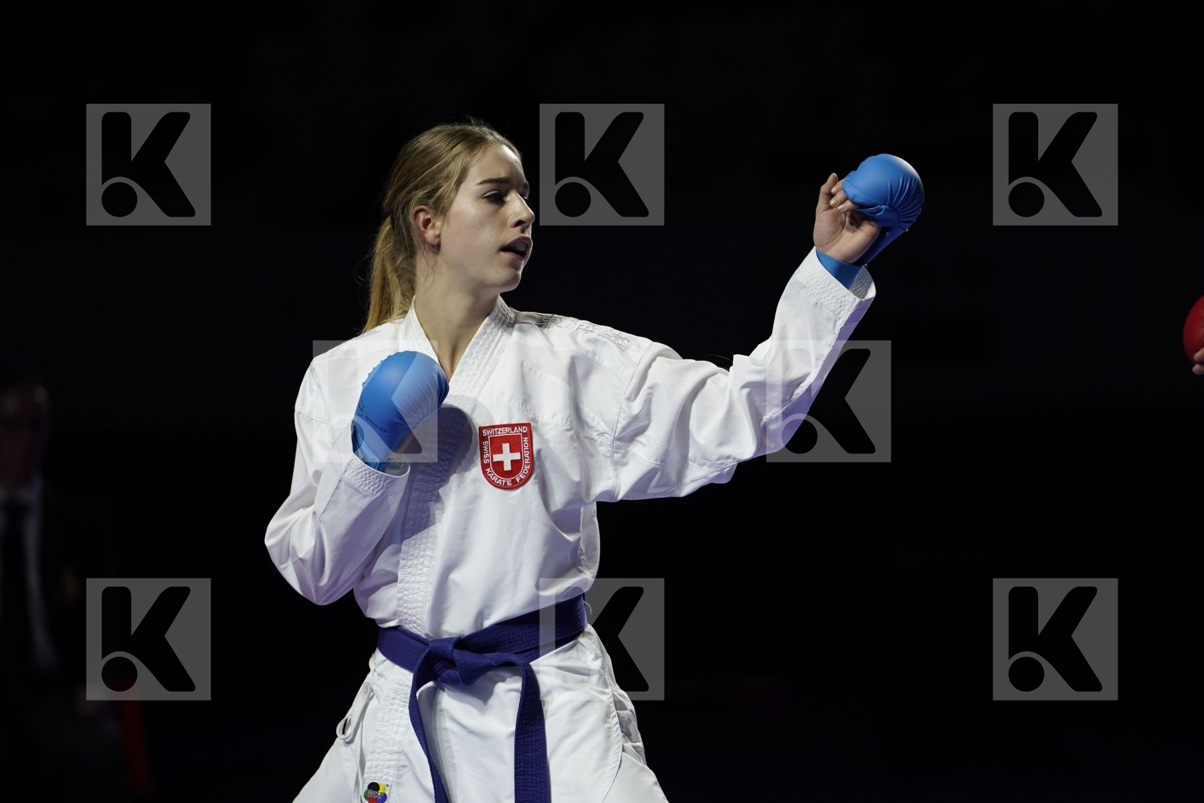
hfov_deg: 11.5
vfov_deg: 7.7
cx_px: 602
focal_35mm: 178
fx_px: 5953
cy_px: 402
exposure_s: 1/1000
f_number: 2.8
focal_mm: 178
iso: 800
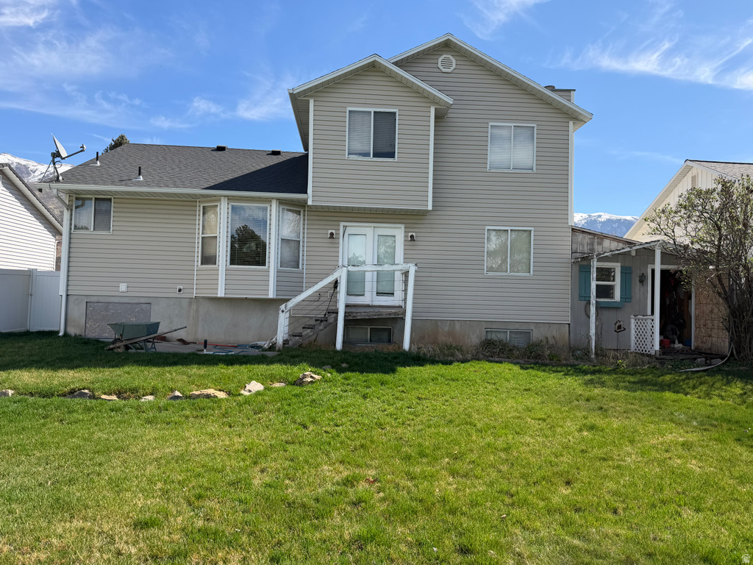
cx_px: 376
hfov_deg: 71.6
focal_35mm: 24
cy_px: 282
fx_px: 522
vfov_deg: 56.8
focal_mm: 6.76
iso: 80
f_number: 1.78
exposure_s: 1/3279
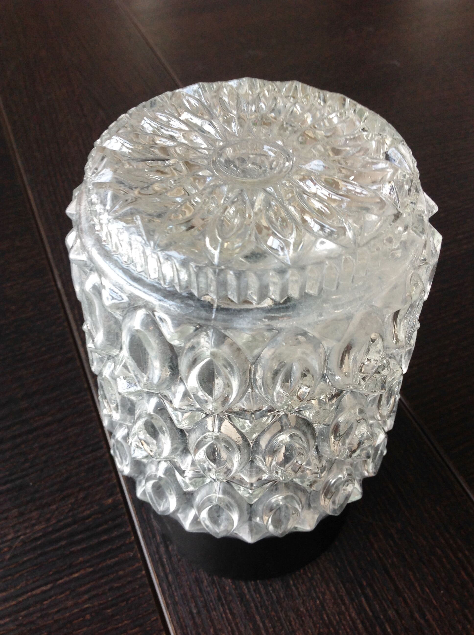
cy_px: 318
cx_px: 237
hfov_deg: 40.6
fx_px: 641
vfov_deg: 52.7
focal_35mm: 35
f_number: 2.4
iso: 64
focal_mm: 4.28
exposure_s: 1/15
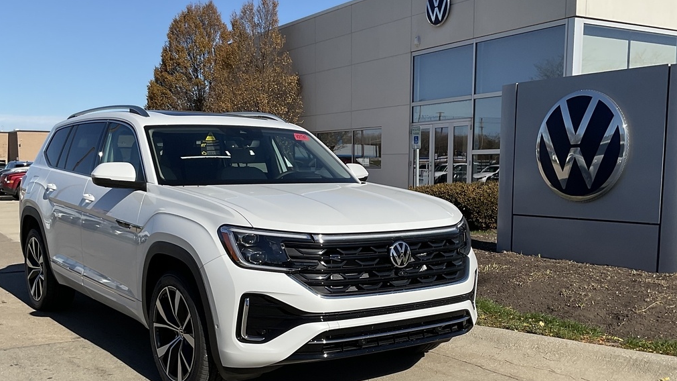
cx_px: 340
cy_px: 189
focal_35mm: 32
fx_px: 574
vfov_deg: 36.6
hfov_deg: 61.0
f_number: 1.8
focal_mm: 3
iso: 16
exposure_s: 1/2538
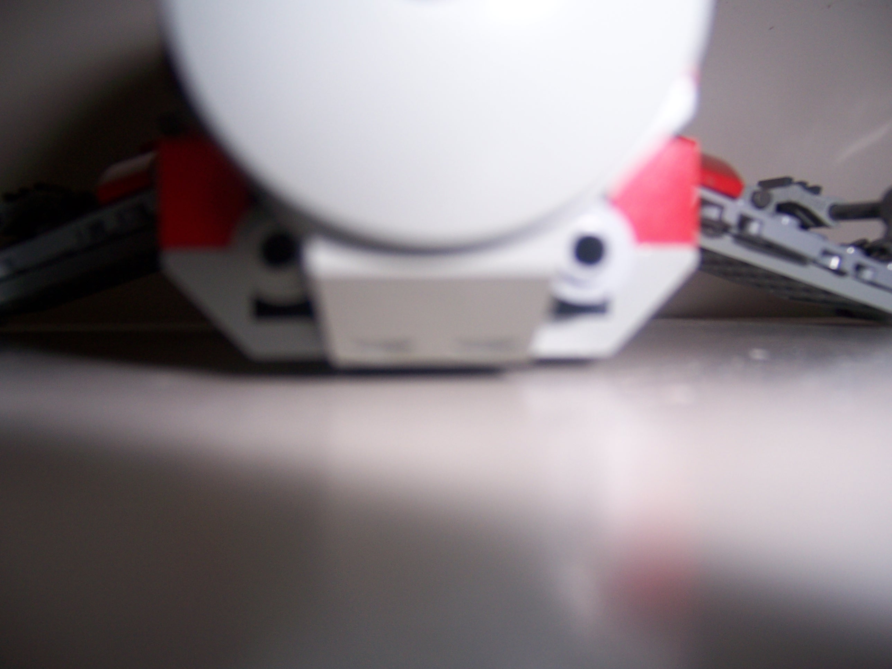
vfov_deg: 42.9
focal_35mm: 33
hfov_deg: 55.4
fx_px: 850
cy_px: 334
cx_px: 446
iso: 80
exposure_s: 1/60
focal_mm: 5.5
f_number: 2.8
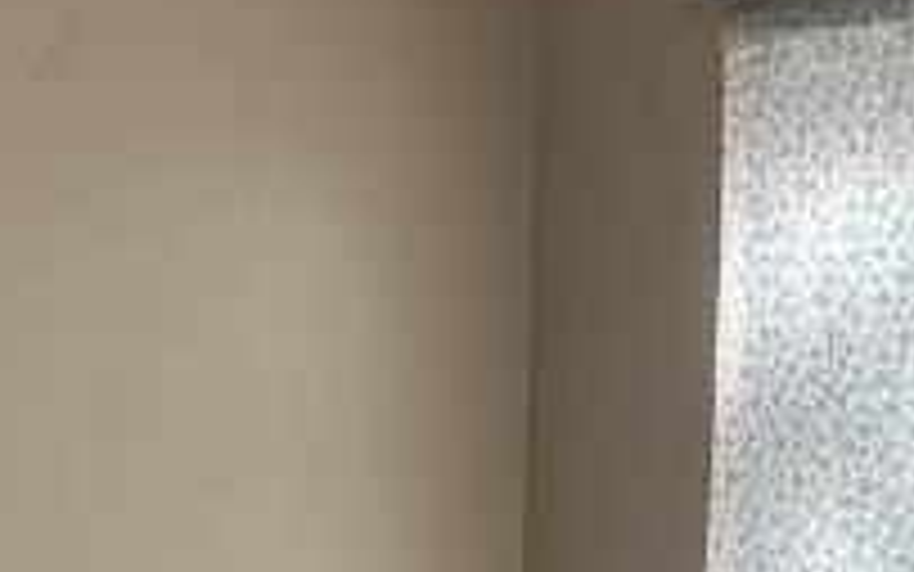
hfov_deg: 15.0
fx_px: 3463
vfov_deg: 9.0
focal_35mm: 139
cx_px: 198
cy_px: 1018
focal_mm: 5.7
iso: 100
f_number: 1.5
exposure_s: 1/120
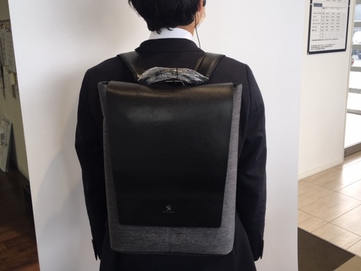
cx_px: 180
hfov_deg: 61.7
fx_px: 302
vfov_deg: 48.2
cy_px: 136
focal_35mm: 29
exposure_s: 1/60
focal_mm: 4.15
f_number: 2.2
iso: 25
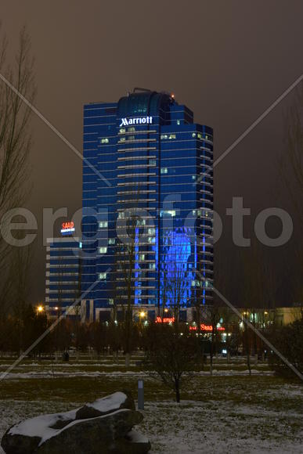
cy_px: 227
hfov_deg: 18.9
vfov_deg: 28.1
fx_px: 908
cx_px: 152
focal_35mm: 72
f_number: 11
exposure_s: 13
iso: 100
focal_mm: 48
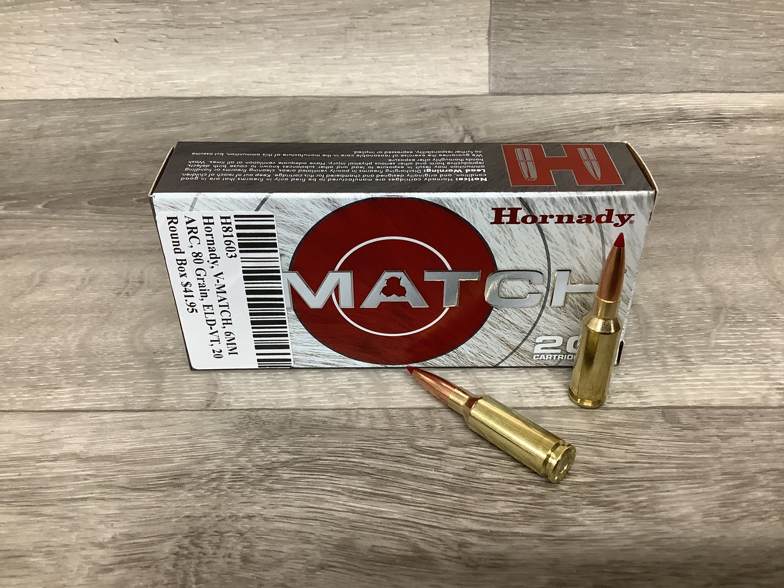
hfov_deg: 58.4
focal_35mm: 31
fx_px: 702
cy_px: 294
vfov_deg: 45.4
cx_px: 392
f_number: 2.4
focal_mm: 3.3
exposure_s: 1/60
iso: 125
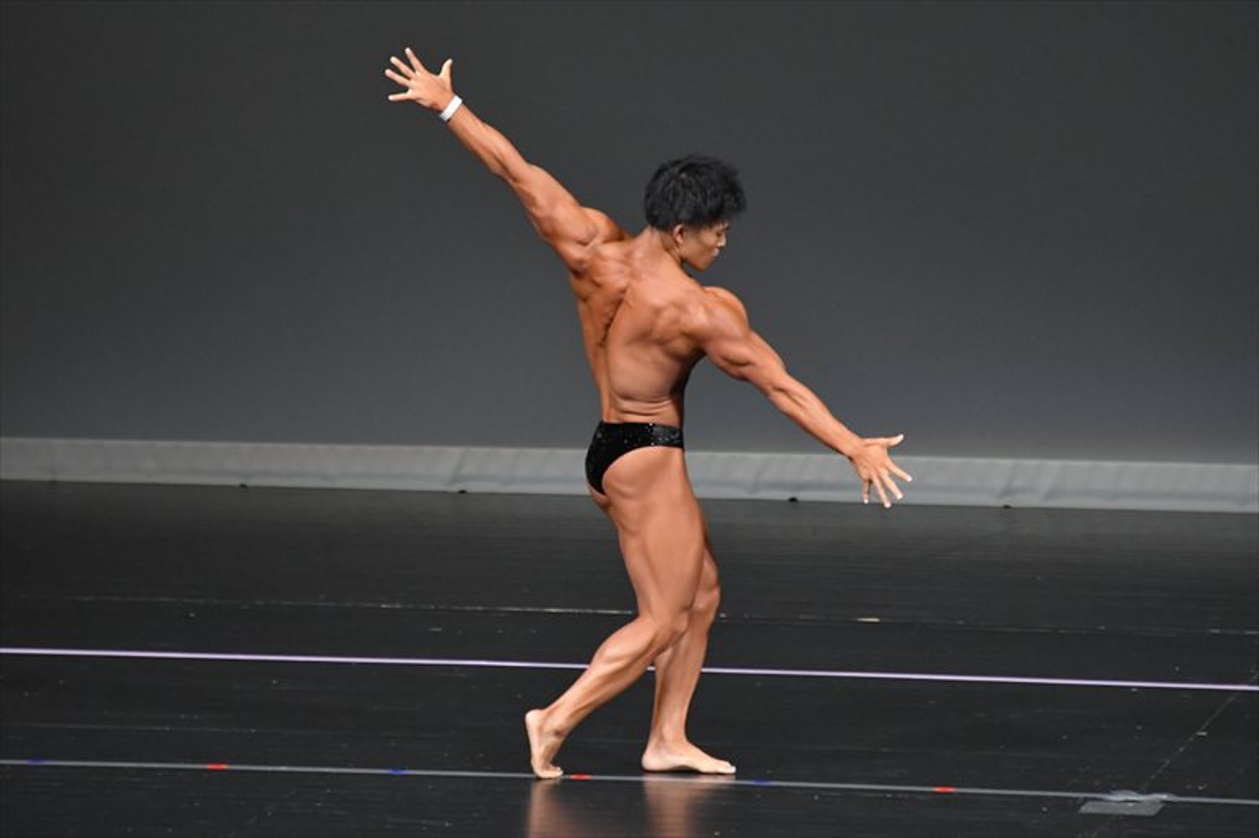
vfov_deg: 3.7
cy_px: 419
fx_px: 13108
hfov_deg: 5.5
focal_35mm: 375
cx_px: 630
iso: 4000
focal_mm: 250
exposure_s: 1/400
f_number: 5.6
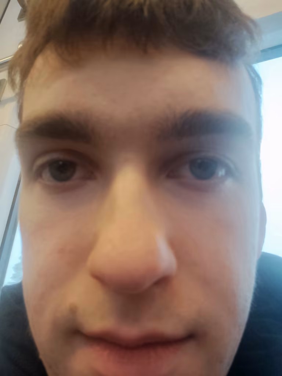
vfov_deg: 76.4
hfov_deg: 61.1
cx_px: 141
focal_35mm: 22
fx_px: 239
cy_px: 188
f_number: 2
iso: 130
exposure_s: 1/25
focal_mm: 3.74
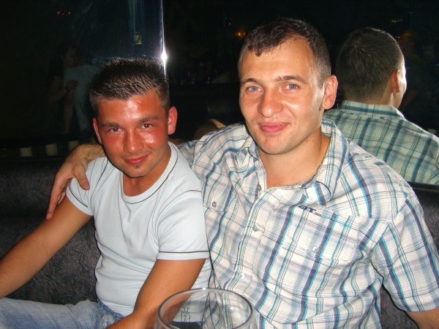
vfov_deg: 37.7
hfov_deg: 49.0
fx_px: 482
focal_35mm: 38
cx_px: 220
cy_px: 164
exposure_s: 1/60
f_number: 2.8
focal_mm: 7.9
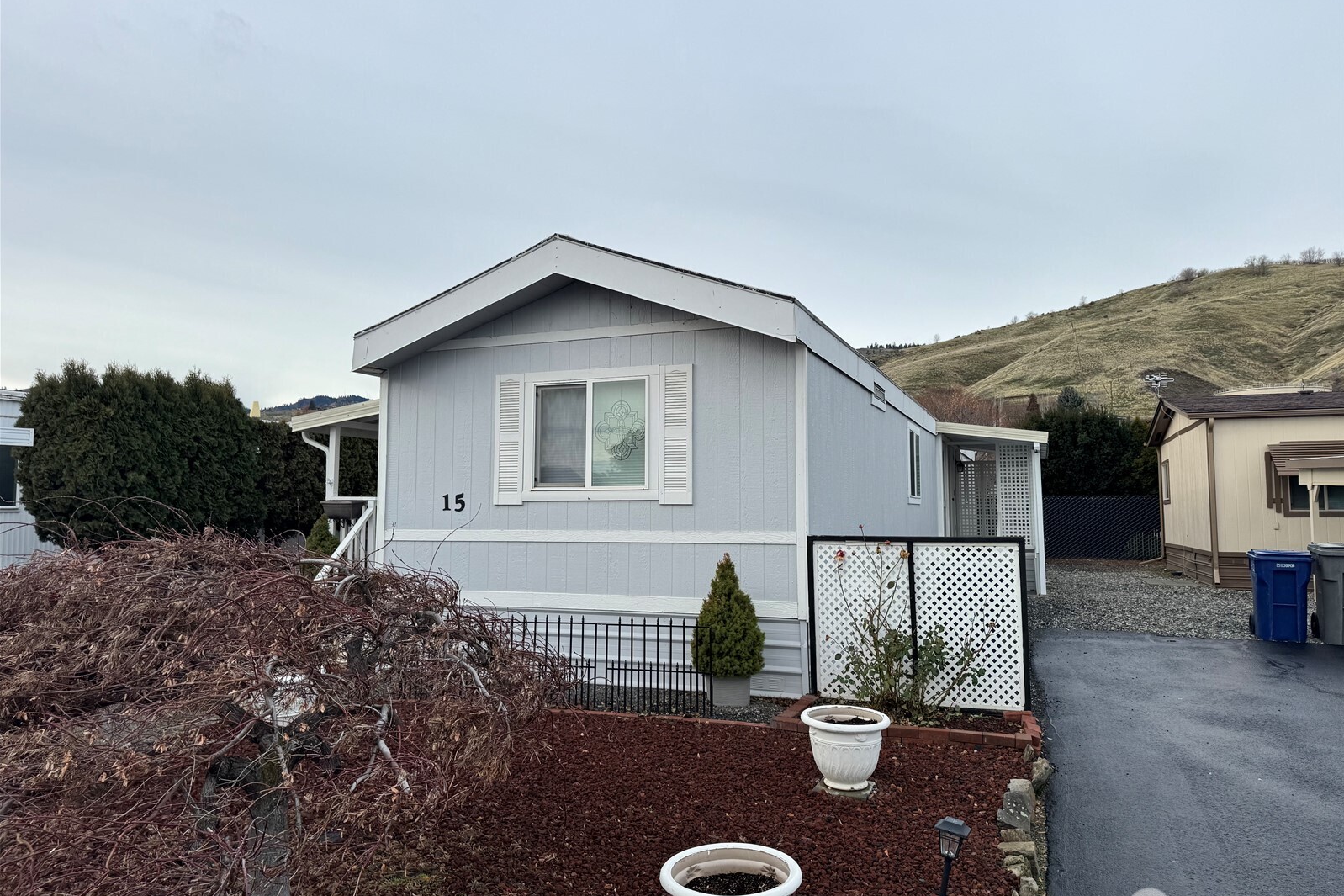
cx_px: 672
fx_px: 933
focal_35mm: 25
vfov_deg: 51.3
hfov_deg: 71.5
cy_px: 440
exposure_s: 1/2174
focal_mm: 6.76
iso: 80
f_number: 1.78
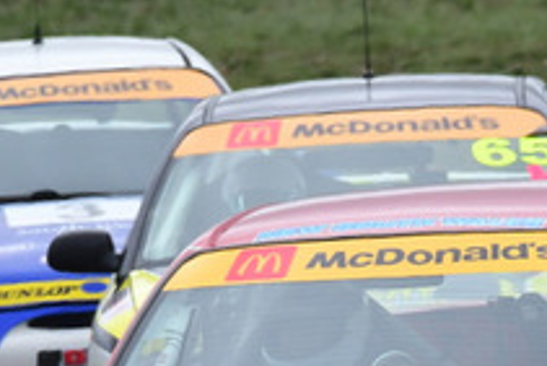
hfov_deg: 0.8
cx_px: 311
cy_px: 382
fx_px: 41599
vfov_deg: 0.5
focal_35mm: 2736
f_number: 13
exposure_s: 1/640
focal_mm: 480
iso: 640
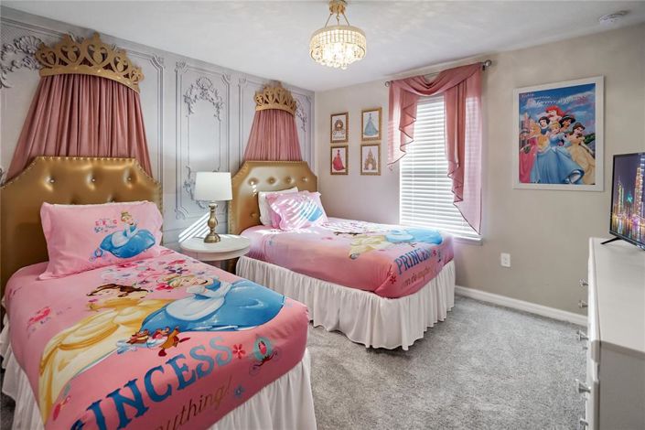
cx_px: 322
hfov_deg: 96.7
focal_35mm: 16
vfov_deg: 73.7
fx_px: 287
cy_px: 215
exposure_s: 1/160
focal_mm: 16
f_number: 4
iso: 640
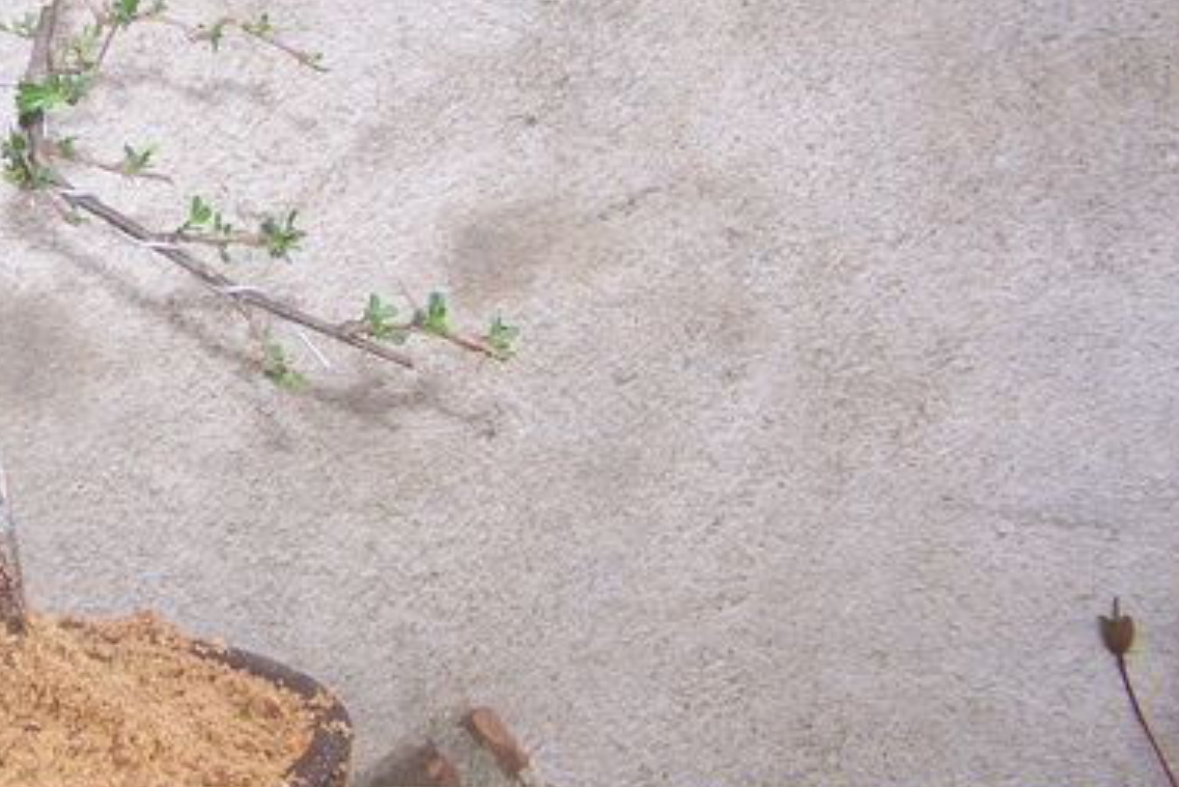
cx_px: 118
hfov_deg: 26.7
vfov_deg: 18.6
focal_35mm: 73
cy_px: 244
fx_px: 2392
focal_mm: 6.3
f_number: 2.8
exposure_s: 1/60
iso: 80
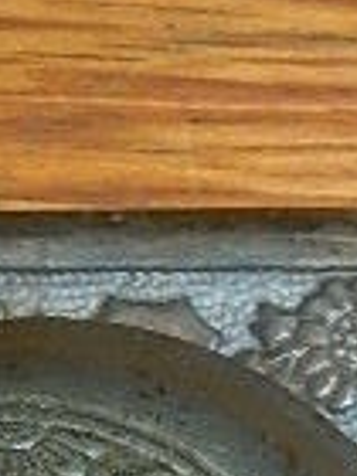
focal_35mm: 417
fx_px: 5734
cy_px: 1204
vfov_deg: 4.6
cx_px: 833
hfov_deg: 3.5
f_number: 3.8
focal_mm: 10.2
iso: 200
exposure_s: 1/50
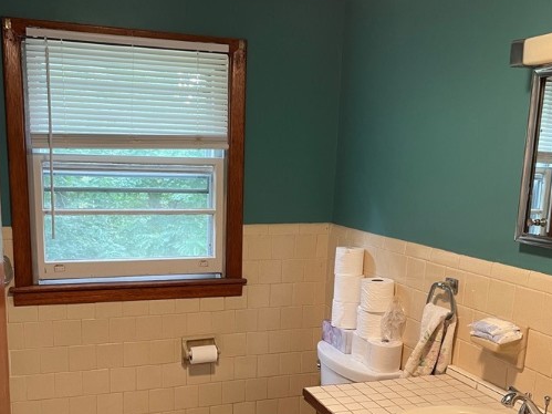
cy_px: 283
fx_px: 638
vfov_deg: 35.5
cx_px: 257
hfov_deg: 46.8
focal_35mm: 40
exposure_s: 1/60
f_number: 1.6
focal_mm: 4.2
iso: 125
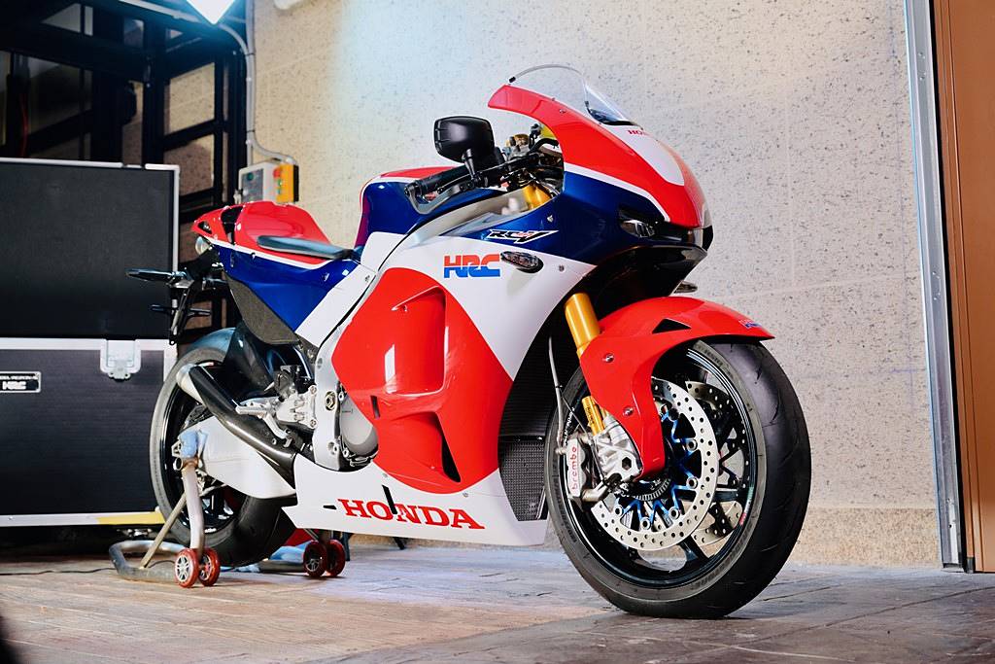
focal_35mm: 42
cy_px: 332
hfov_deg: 46.4
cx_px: 498
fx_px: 1161
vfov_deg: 31.9
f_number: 4.5
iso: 400
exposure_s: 1/20
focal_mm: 42
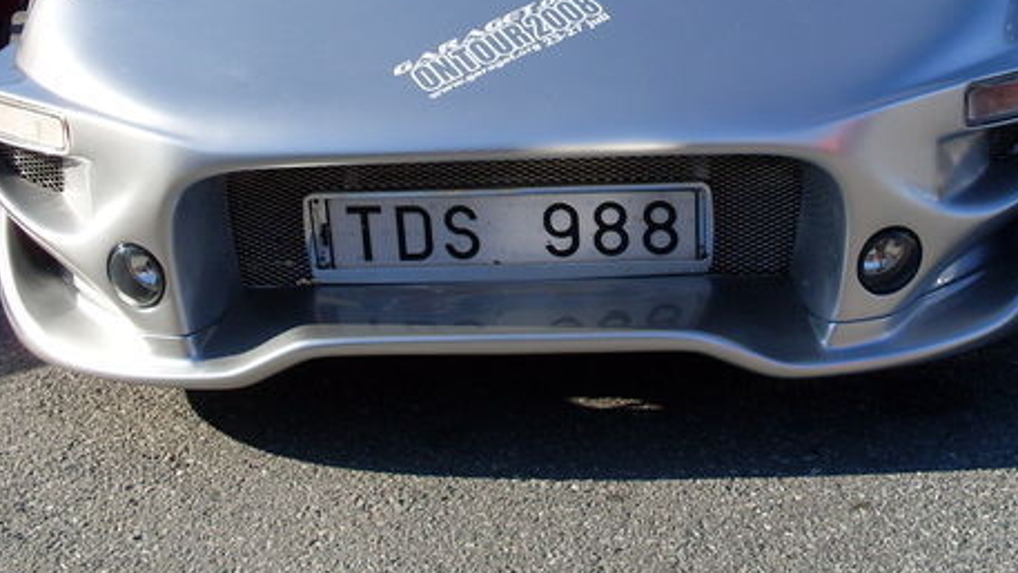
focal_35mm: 58
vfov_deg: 20.4
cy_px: 94
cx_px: 597
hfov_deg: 35.9
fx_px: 1566
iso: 80
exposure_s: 1/1000
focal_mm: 6.3
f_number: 2.8
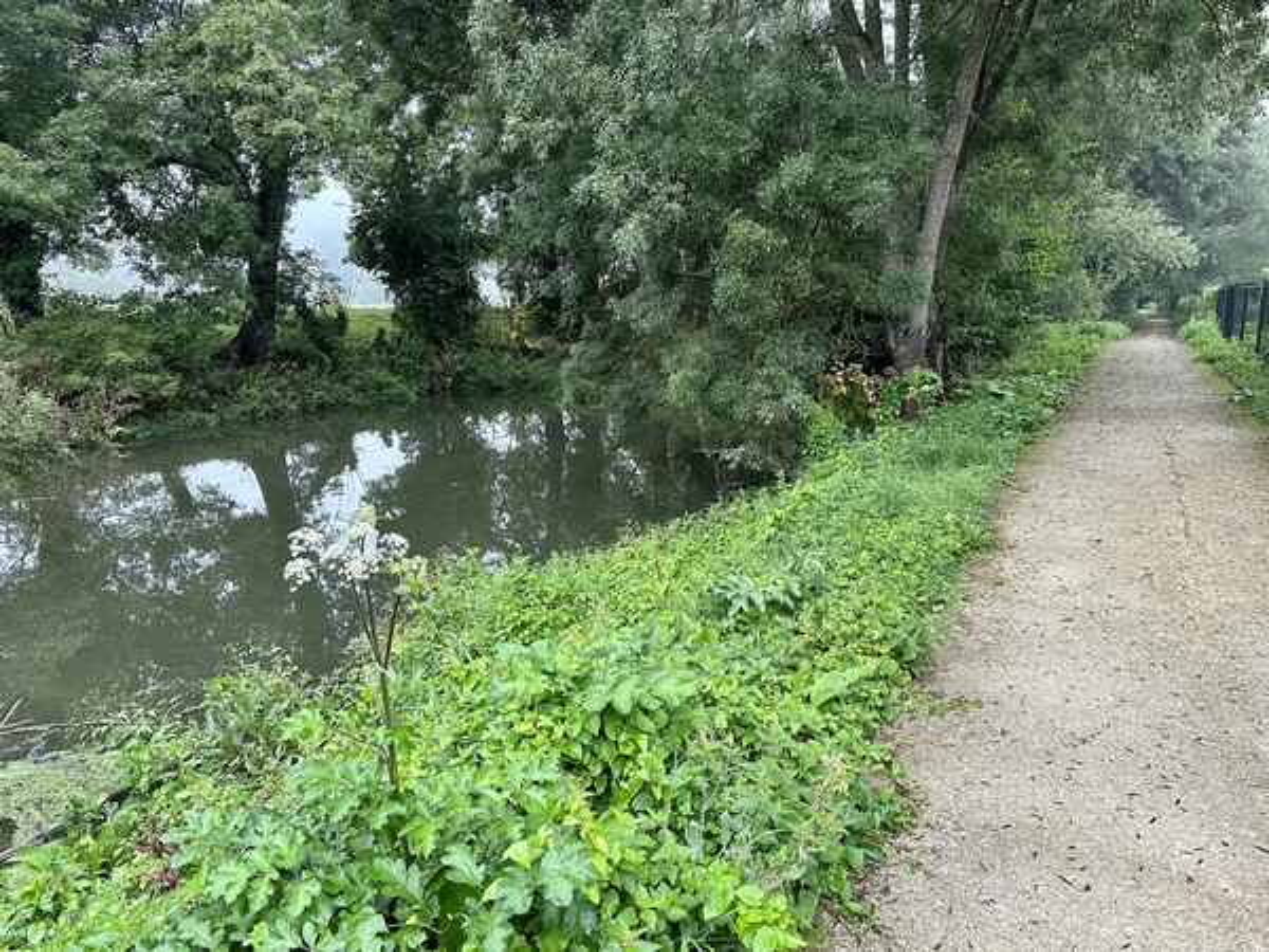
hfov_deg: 71.6
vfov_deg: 56.8
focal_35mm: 24
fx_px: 880
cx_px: 634
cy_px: 476
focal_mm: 6.86
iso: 250
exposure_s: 1/114
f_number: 1.78
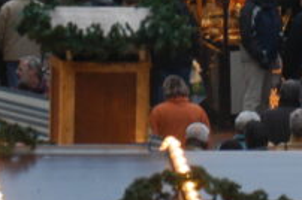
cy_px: -98
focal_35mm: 608
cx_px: 233
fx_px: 5092
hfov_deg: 3.4
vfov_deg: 2.3
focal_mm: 80
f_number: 5
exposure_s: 1/50
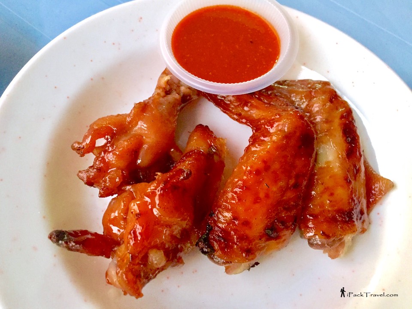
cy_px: 154
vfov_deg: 48.2
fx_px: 345
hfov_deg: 61.7
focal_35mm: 29
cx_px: 206
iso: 250
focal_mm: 4.15
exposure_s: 1/17
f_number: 2.2
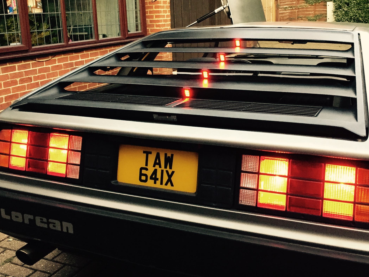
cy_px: 104
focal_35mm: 45
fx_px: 480
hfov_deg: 42.0
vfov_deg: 32.1
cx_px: 169
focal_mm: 4.15
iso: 160
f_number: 2.2
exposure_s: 1/30
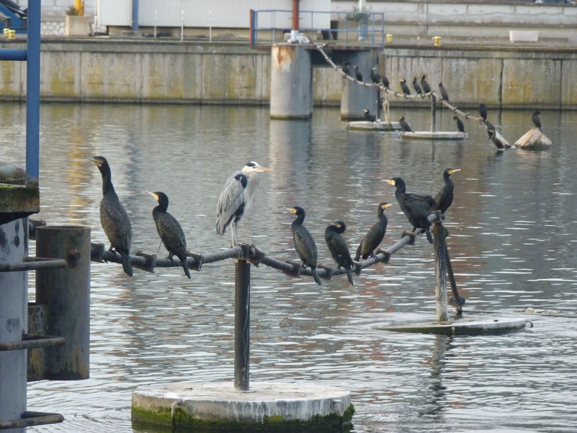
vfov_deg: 6.2
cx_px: 288
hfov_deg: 8.2
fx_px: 4000
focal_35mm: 240
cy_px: 216
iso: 320
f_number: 3.7
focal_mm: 42.6
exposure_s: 1/125
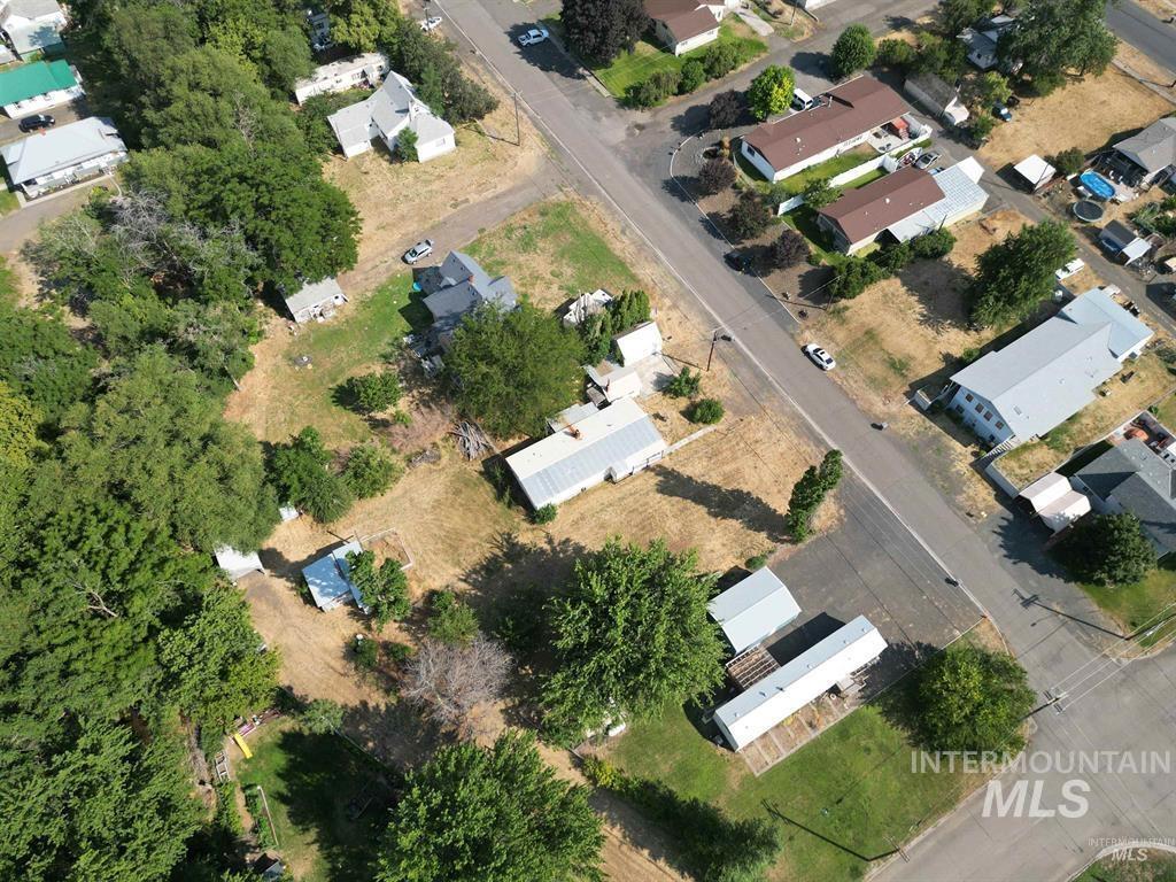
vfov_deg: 56.8
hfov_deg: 71.6
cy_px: 441
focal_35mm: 24
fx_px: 815
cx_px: 588
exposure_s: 1/2000
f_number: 1.7
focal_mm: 6.72
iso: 140
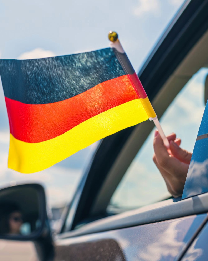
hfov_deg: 30.2
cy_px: 129
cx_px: 120
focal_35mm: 50
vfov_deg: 37.3
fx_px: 385
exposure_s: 1/1250
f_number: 4
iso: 50
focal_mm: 35
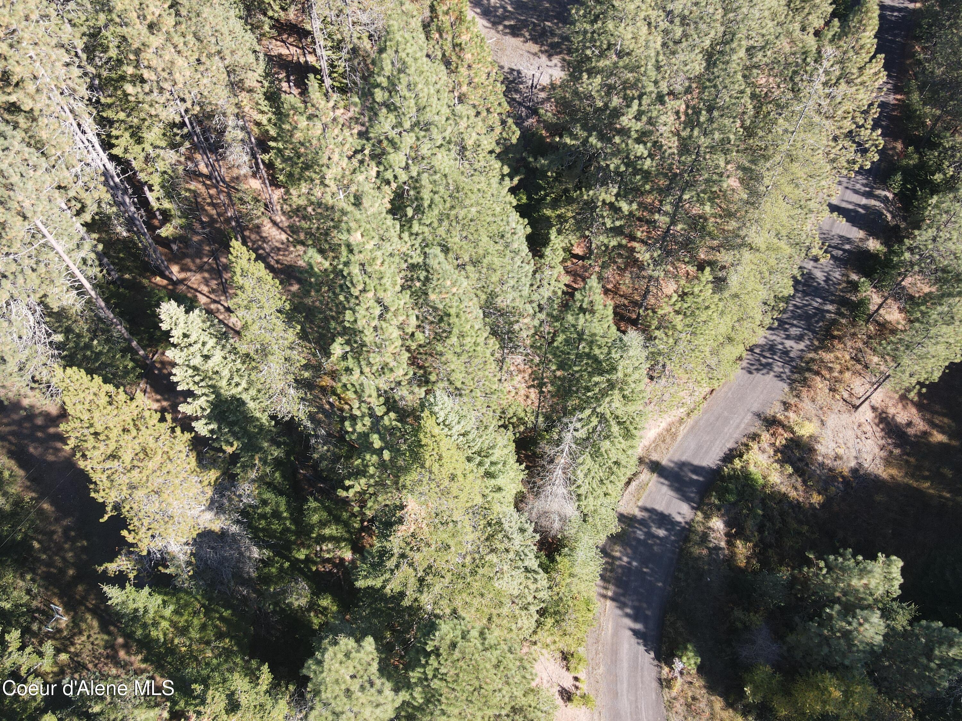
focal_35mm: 24
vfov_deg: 56.8
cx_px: 481
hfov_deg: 71.6
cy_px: 360
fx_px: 667
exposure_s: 1/160
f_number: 2.8
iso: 100
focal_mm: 4.5
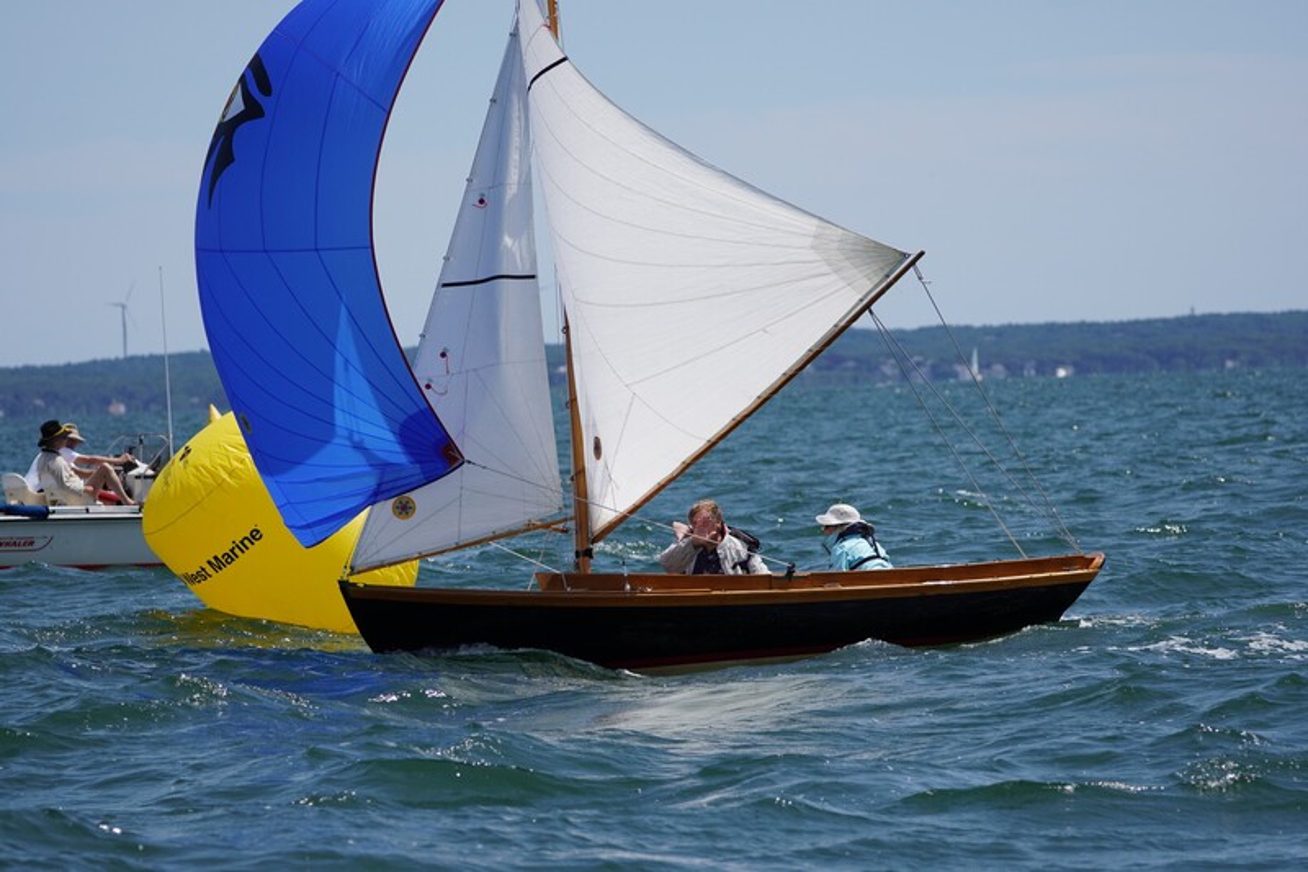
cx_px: 654
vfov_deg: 6.1
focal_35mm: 225
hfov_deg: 9.2
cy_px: 436
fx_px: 8173
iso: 125
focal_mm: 150
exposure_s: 1/1250
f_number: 5
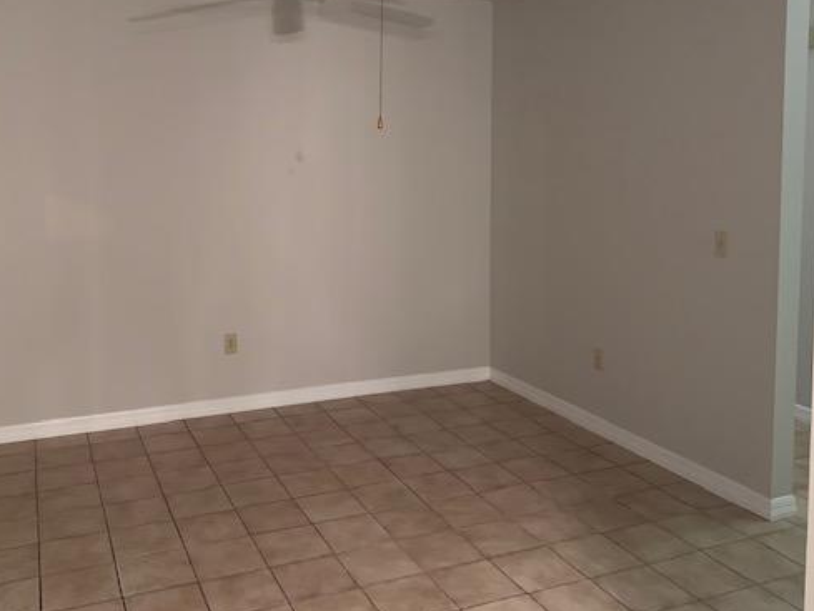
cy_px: 218
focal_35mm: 34
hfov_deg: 53.8
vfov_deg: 41.4
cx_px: 365
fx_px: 800
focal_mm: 4.25
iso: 80
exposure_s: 1/7
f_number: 1.8
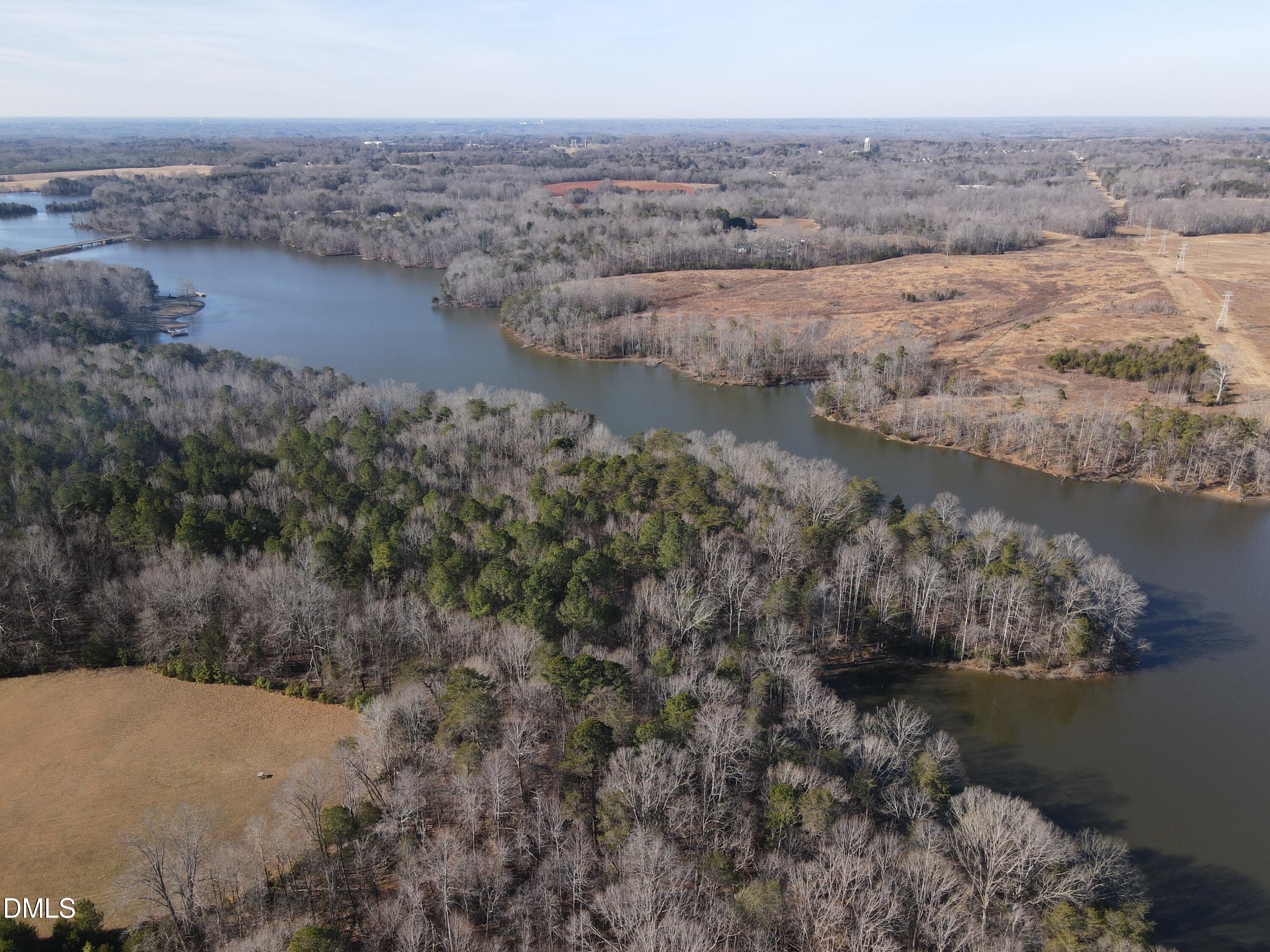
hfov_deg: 71.6
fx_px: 881
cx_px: 635
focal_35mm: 24
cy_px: 476
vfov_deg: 56.8
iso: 110
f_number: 2.8
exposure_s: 1/15
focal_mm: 4.5
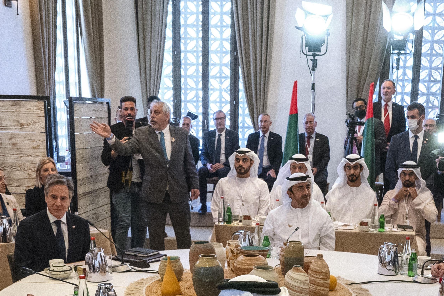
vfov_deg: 21.9
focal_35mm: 58
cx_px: 272
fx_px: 715
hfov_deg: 34.3
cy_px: 339
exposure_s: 1/160
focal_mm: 24
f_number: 5
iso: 5000
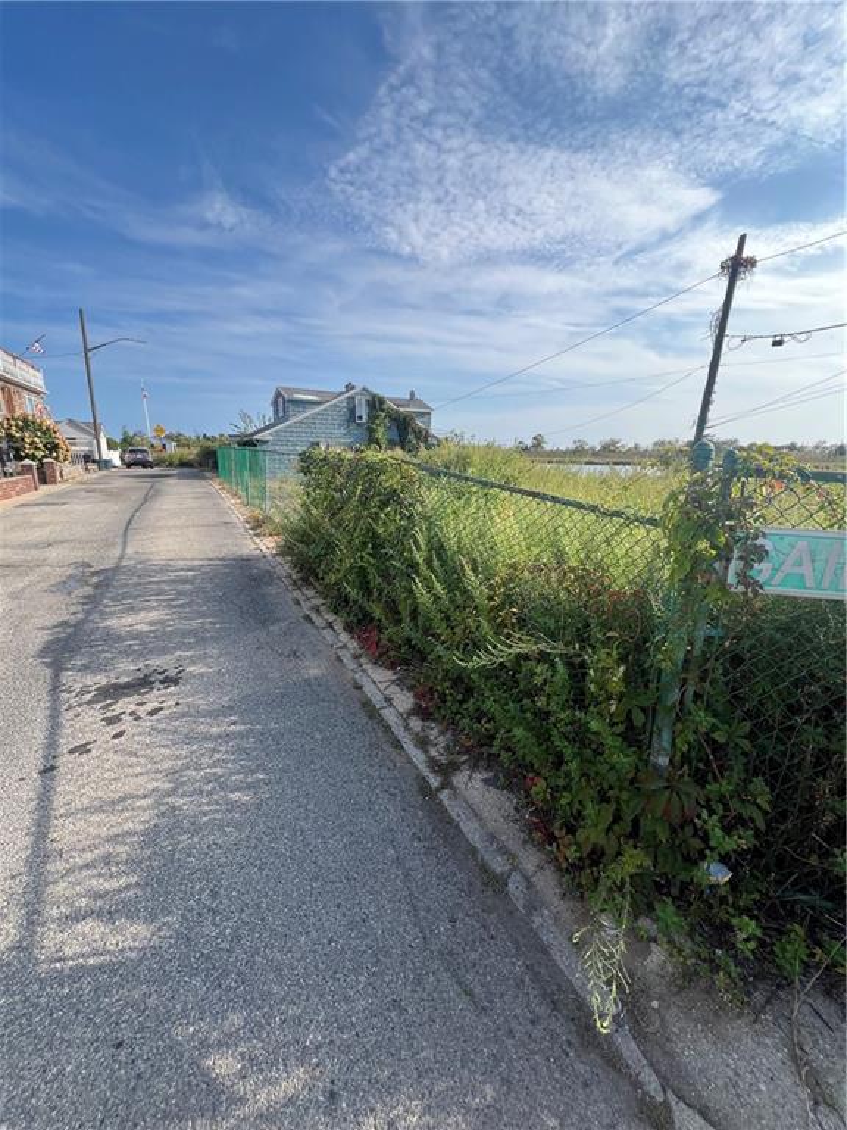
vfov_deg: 106.2
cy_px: 565
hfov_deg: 89.9
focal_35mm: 13
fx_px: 424
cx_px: 424
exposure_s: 1/747
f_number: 1.8
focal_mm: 1.57
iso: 32
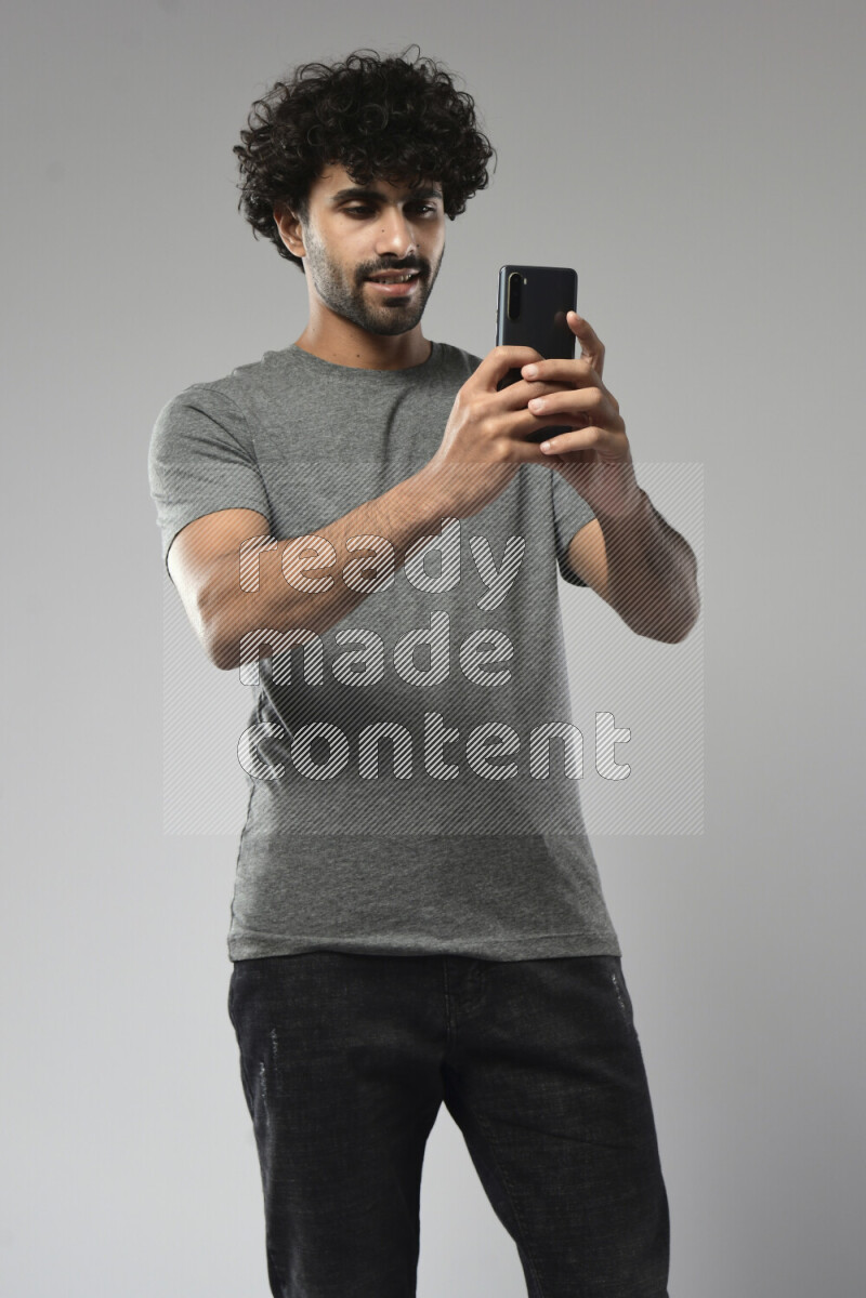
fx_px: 2093
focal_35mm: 58
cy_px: 649
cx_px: 433
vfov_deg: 34.5
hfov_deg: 23.4
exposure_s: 1/125
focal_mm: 58
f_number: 6.3
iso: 400
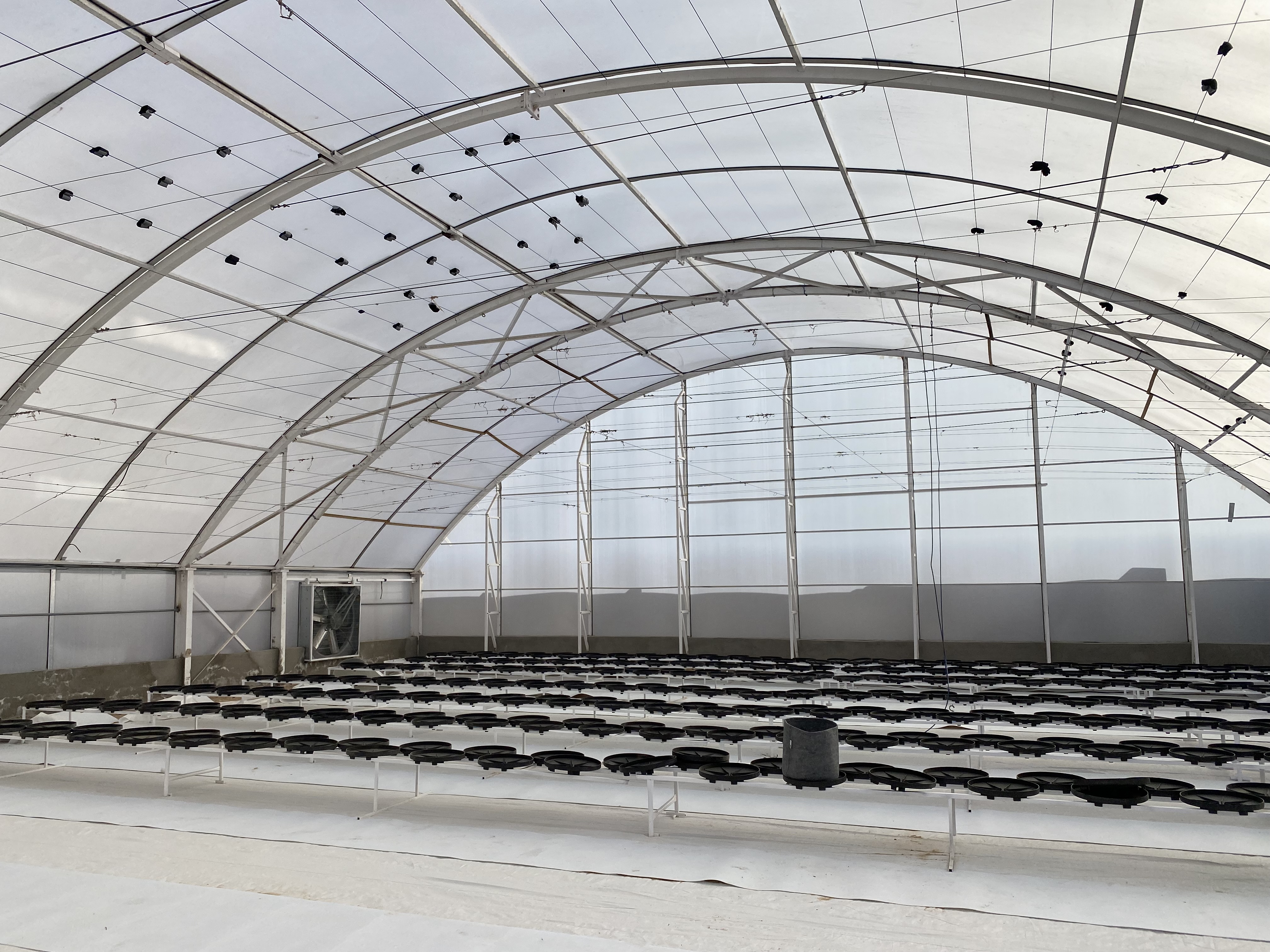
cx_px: 635
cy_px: 476
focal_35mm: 26
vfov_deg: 53.1
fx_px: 954
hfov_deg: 67.3
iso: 32
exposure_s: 1/7692
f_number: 1.8
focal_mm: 4.25
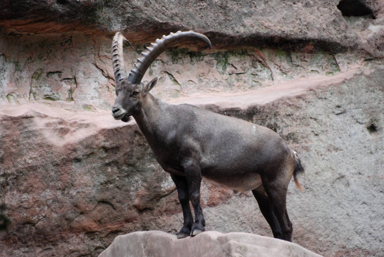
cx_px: 192
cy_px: 128
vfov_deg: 3.1
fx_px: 4806
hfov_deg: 4.6
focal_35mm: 450
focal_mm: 300
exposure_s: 1/640
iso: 1600
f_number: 5.6
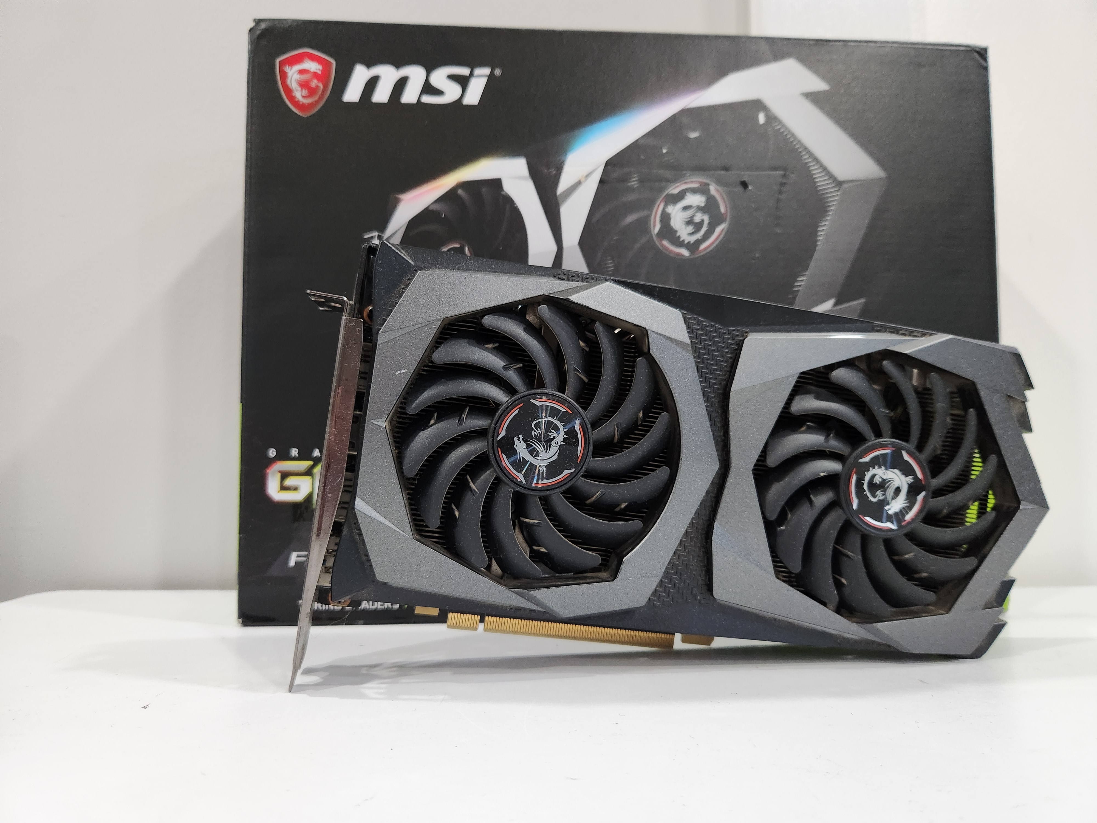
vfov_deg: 58.9
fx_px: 729
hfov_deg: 73.9
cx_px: 548
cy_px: 412
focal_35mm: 23
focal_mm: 5.4
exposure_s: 1/120
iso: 640
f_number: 1.8
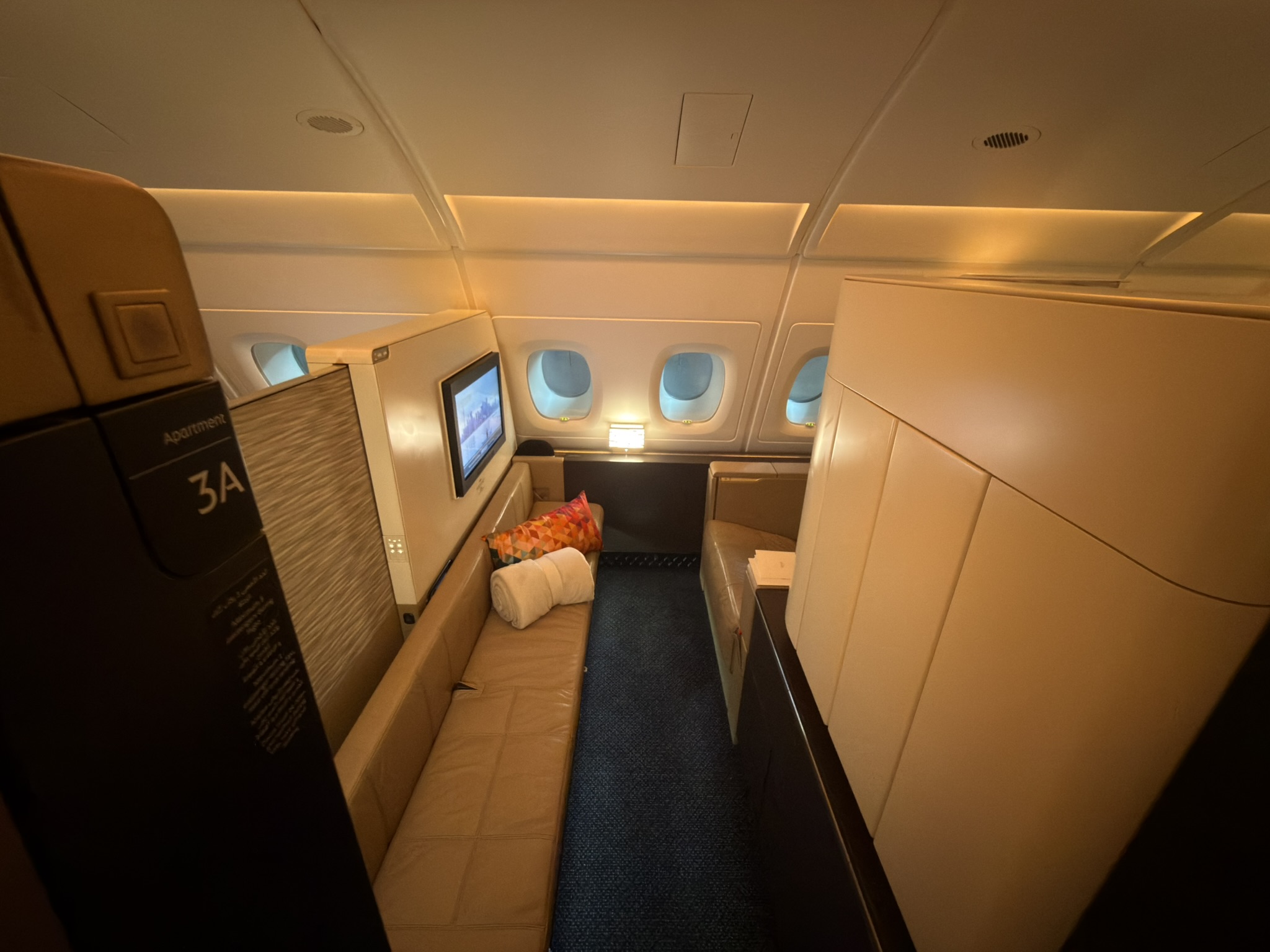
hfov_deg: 102.1
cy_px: 476
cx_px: 635
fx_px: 514
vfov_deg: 85.7
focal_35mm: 14
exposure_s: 1/17
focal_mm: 2.22
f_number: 2.2
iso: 400
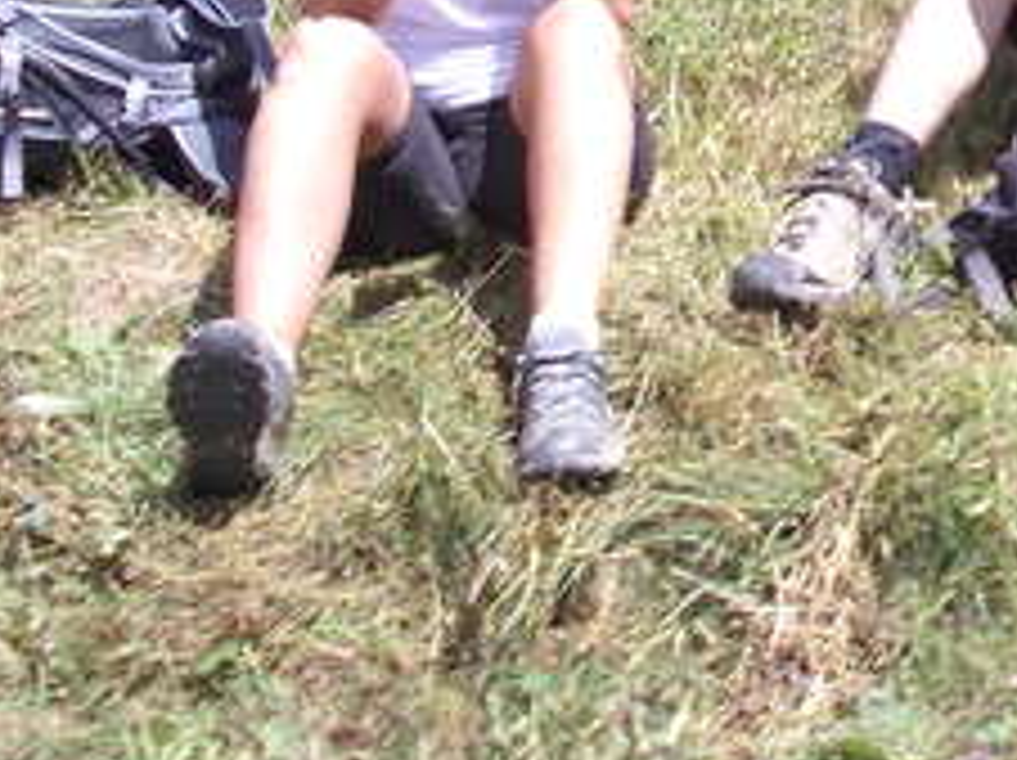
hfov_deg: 18.7
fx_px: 2964
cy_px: -112
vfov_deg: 14.2
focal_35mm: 101
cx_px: 1116
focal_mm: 5.3
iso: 80
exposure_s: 1/160
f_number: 6.2
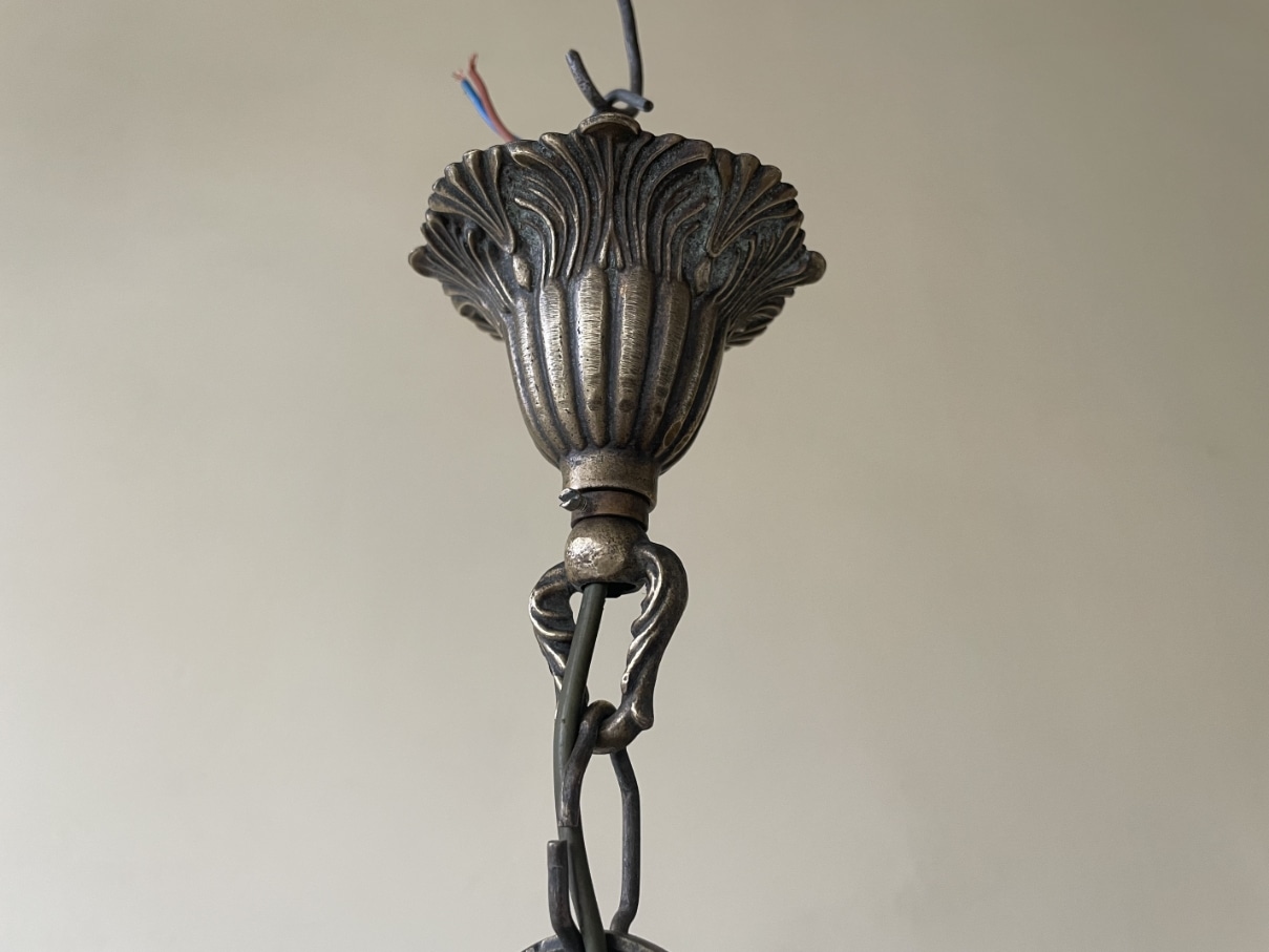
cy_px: 476
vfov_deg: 53.1
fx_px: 953
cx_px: 634
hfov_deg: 67.3
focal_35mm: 26
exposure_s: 1/61
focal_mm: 4.2
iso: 125
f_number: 1.6
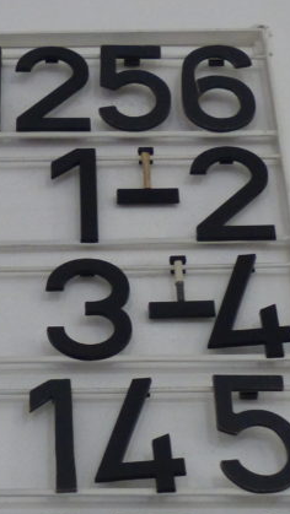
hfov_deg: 9.1
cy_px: 342
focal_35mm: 133
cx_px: 21
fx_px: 1816
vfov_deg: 16.1
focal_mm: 9.1
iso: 400
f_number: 2.8
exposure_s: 1/25
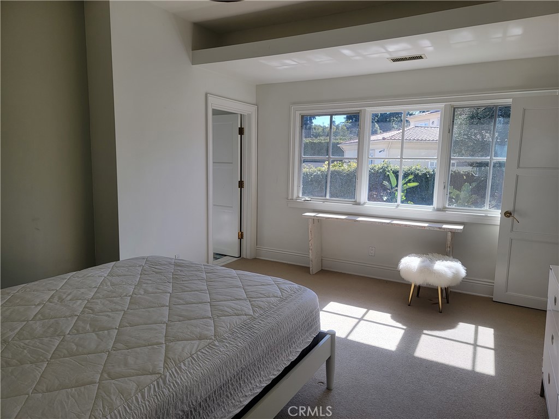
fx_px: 388
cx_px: 280
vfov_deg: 56.8
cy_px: 210
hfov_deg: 71.6
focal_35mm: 24
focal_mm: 6.7
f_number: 1.8
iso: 16
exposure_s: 1/133
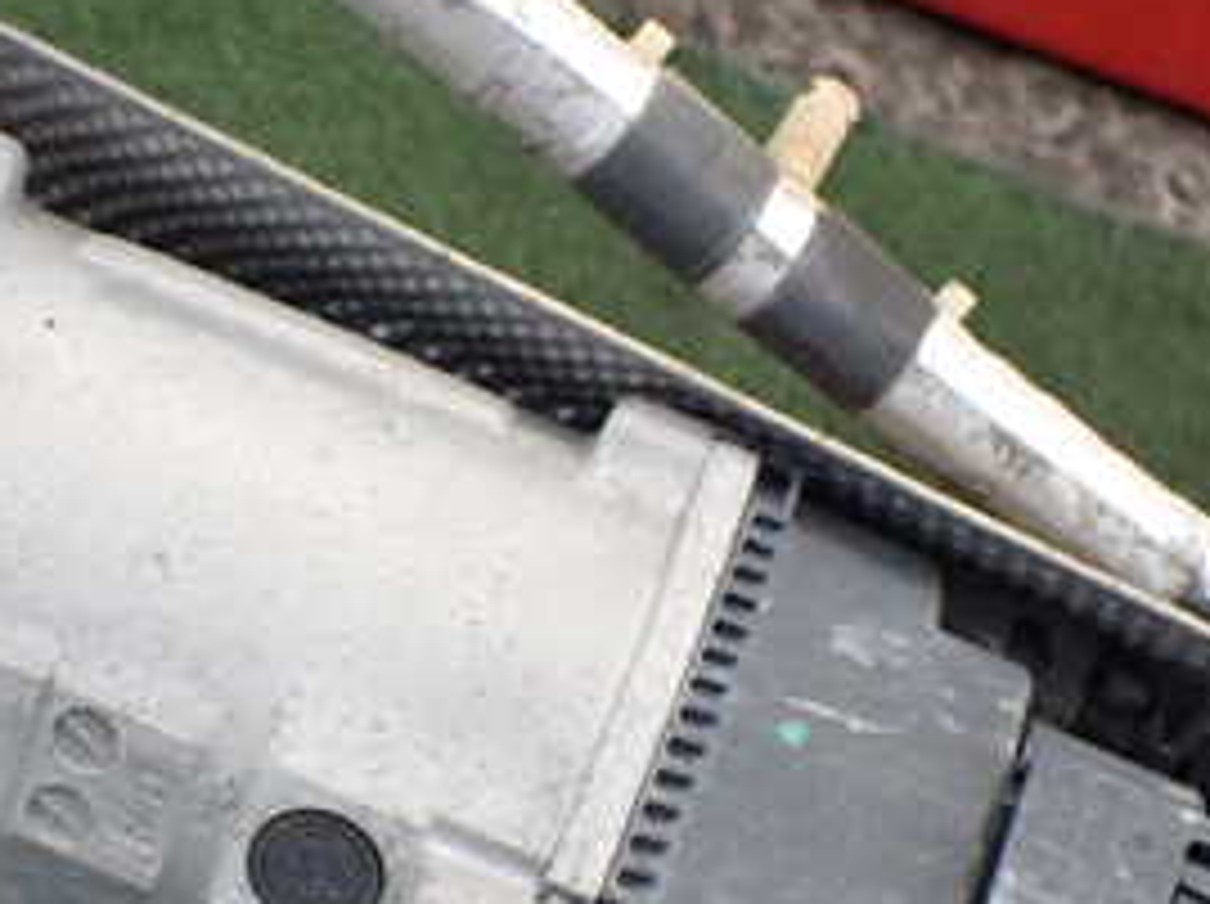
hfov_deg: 28.7
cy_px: 702
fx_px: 2339
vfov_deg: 21.6
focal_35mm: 67
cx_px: 360
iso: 800
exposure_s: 1/60
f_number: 2.3
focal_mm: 5.4
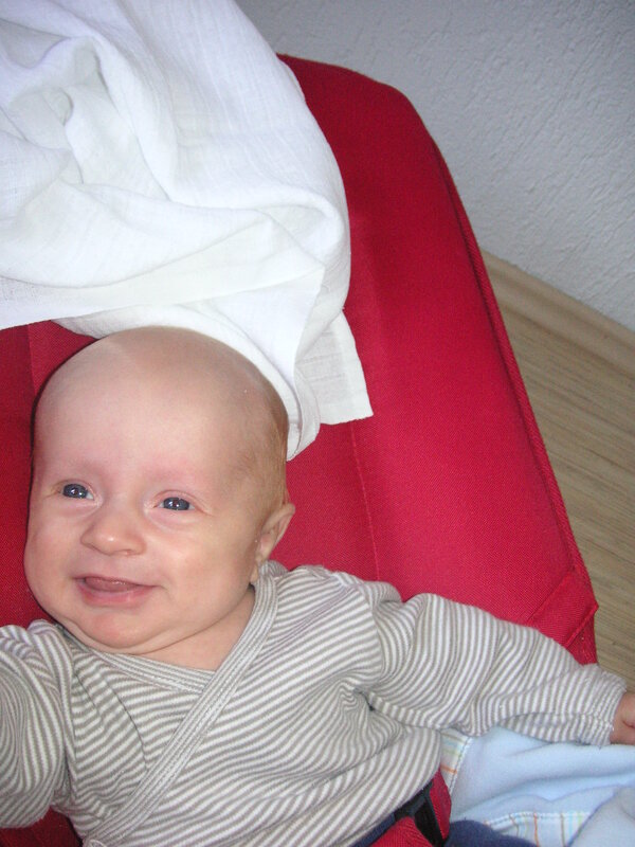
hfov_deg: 38.7
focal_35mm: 37
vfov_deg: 50.1
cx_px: 318
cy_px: 424
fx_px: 905
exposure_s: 1/45
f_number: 2.8
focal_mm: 6.1
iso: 160
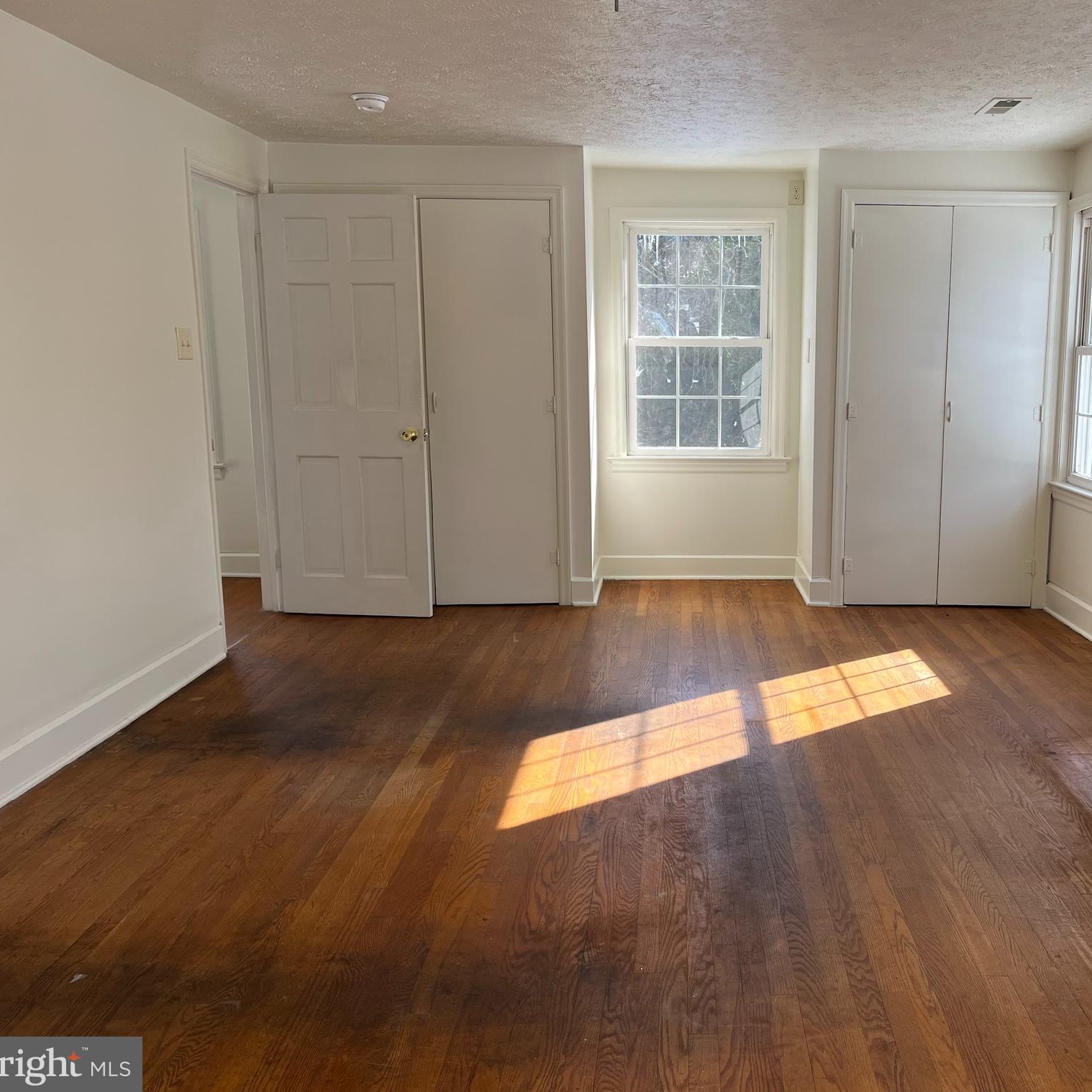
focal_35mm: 31
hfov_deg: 51.8
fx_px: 1106
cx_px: 699
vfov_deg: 52.5
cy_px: 543
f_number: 1.6
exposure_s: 1/388
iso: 50
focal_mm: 5.1
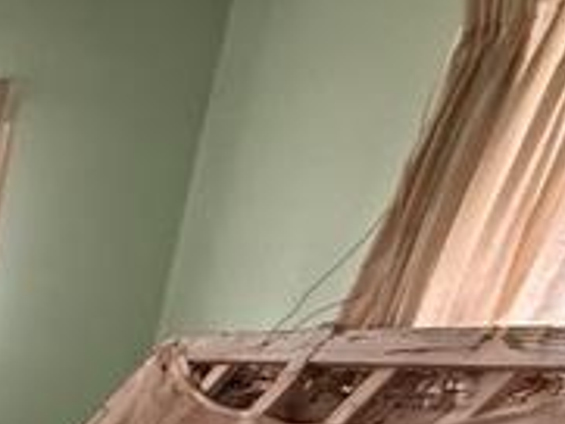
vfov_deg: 18.8
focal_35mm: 66
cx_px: -732
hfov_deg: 16.1
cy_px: 692
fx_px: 1078
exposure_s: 1/60
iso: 1000
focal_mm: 2.22
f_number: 2.2
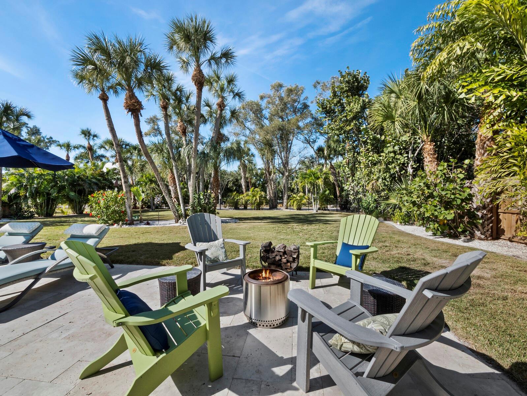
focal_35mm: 14
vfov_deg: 85.7
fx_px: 213
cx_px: 264
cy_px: 198
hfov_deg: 102.0
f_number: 13
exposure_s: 1/125
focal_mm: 7
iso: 320
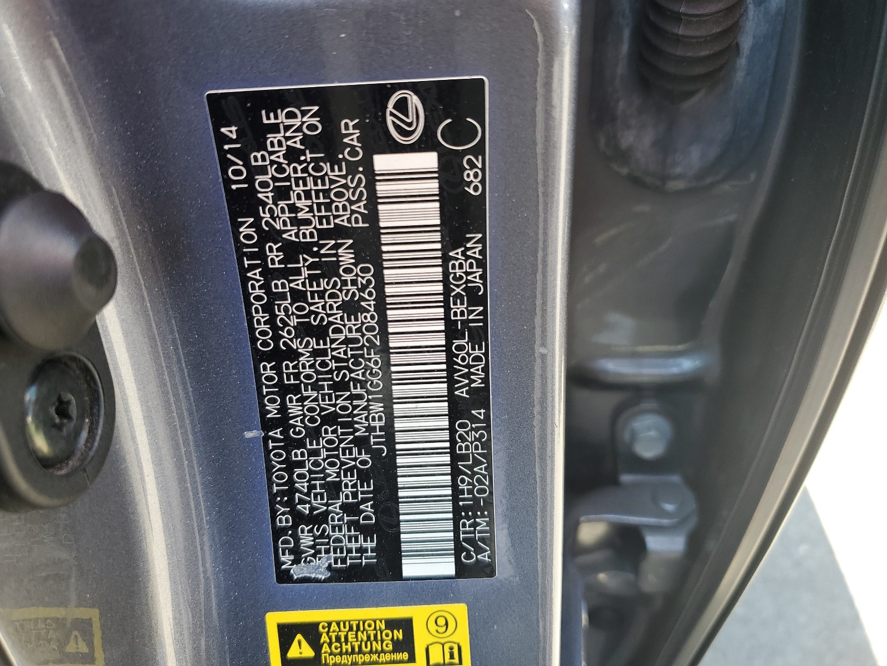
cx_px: 444
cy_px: 333
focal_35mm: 26
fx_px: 666
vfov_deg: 53.1
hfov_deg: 67.3
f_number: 1.5
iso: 50
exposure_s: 1/132
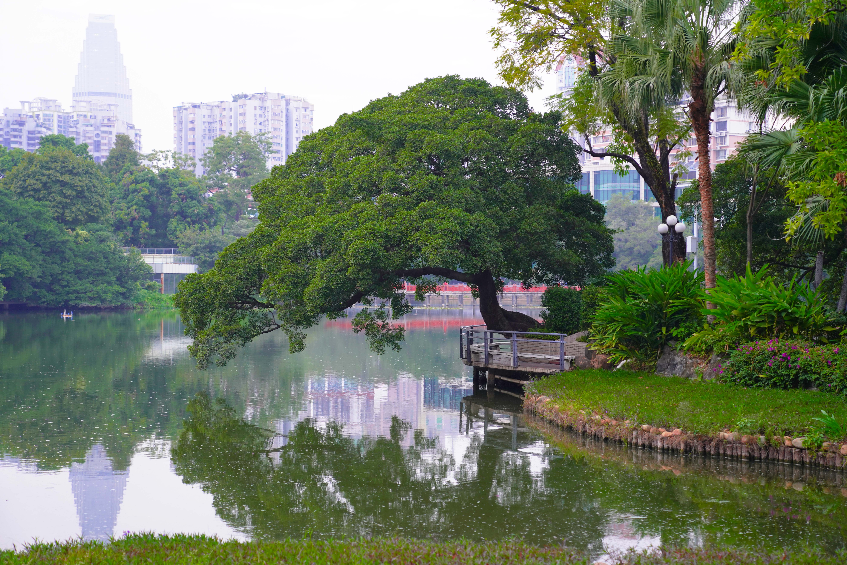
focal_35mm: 68
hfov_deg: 29.7
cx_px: 424
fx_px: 1600
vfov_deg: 20.0
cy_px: 282
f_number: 2.8
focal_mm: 68
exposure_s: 1/80
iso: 400
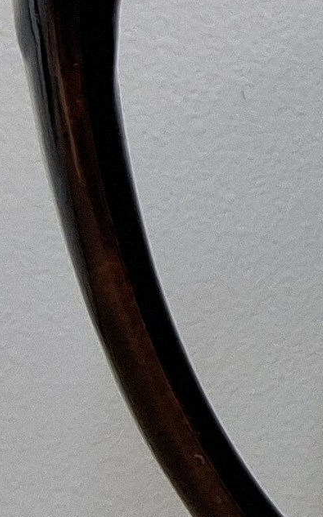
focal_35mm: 141
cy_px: 238
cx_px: 1176
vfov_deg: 14.8
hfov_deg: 7.4
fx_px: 1983
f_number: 2
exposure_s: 1/60.2
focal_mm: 3.08
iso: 200
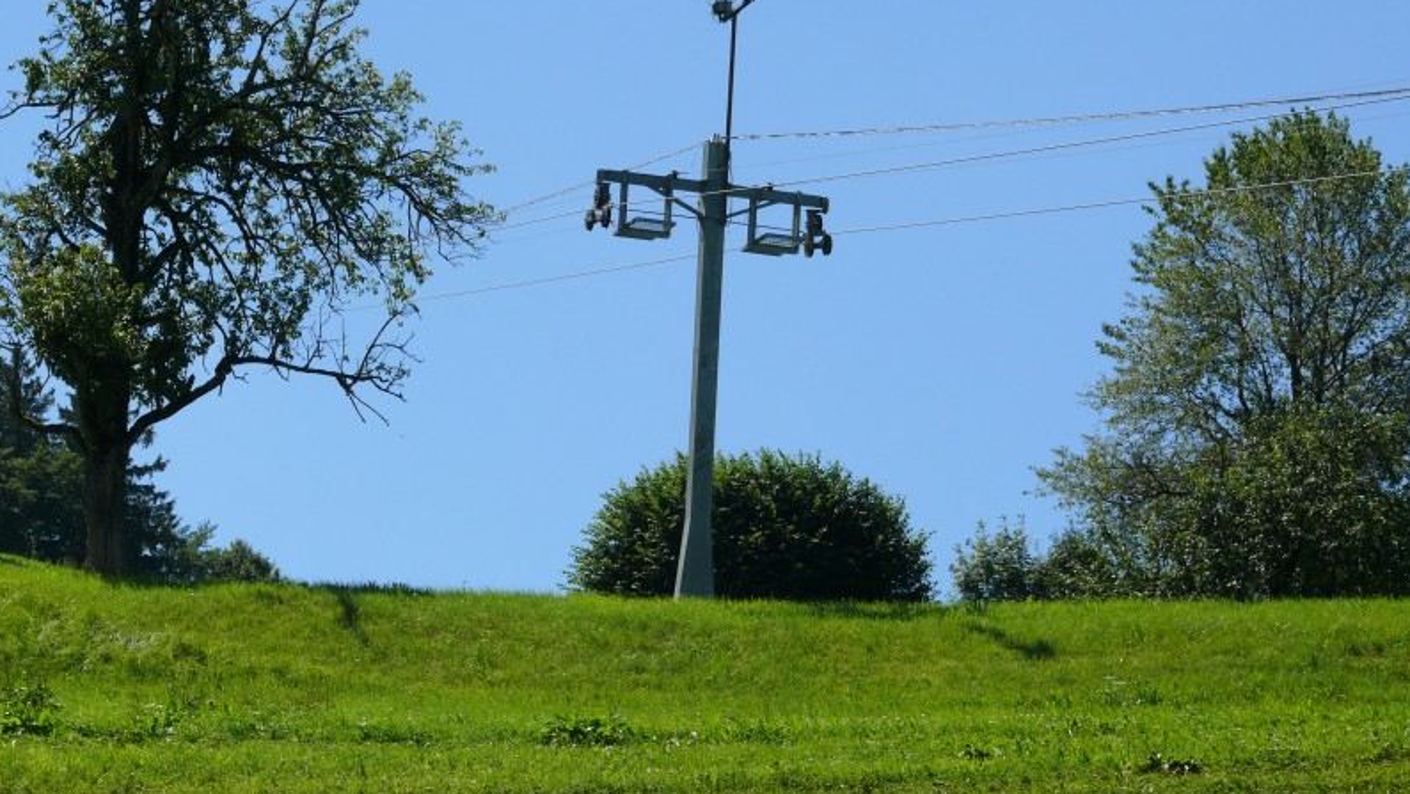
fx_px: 5460
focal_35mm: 146
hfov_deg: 14.7
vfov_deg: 8.3
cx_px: 705
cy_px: 311
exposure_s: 1/500
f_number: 6.3
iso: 100
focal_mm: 28.1
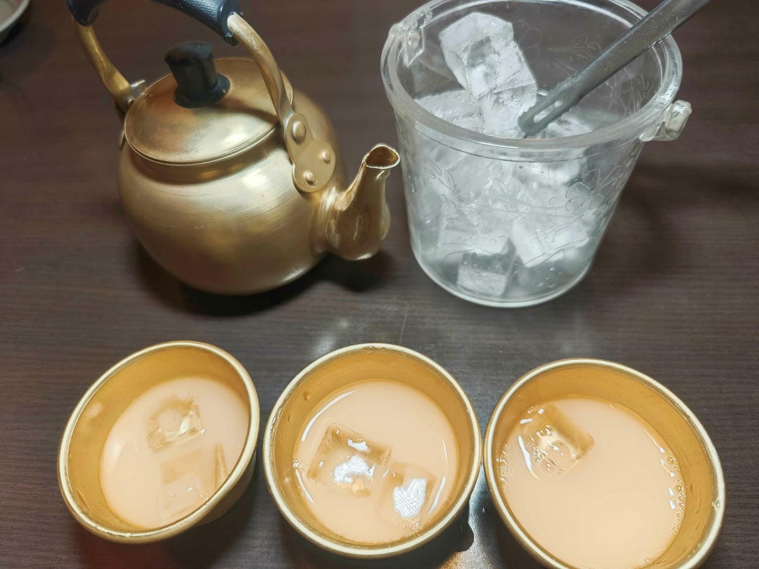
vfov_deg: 58.9
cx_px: 380
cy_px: 284
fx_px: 504
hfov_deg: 73.9
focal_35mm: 23
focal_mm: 8.72
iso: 640
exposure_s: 1/30
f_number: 1.63
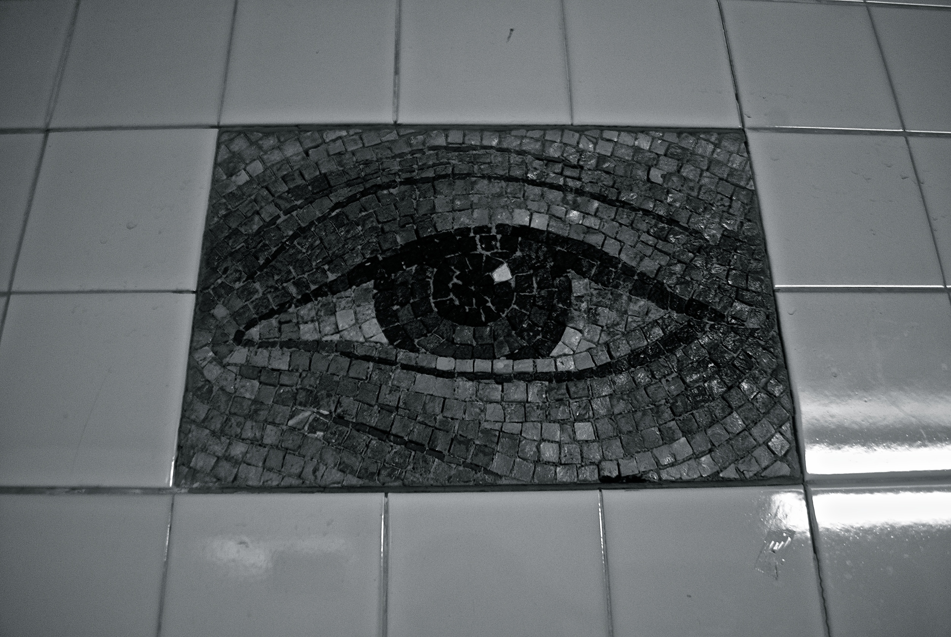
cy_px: 318
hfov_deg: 67.3
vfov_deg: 48.1
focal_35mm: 27
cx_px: 476
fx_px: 714
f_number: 3.5
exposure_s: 1/13
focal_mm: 18
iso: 400
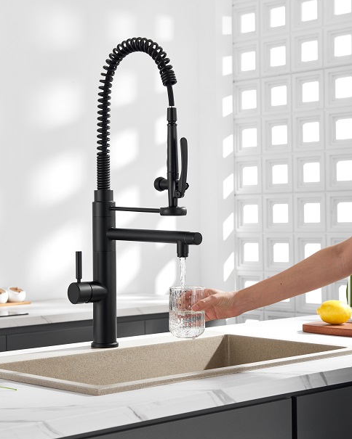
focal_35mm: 80
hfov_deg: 19.2
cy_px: 210
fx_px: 1042
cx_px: 174
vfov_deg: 23.8
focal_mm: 70
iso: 125
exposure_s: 1/125
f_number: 9
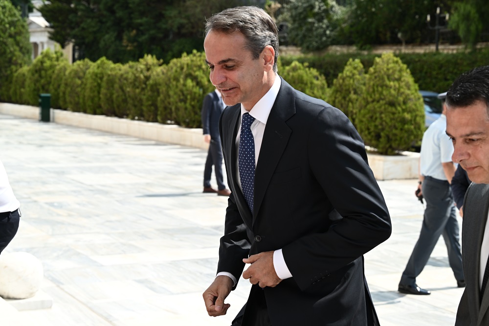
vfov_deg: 19.4
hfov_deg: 28.9
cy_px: 163
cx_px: 244
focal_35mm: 70
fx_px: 950
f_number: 7.1
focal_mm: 70
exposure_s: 1/400
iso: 200
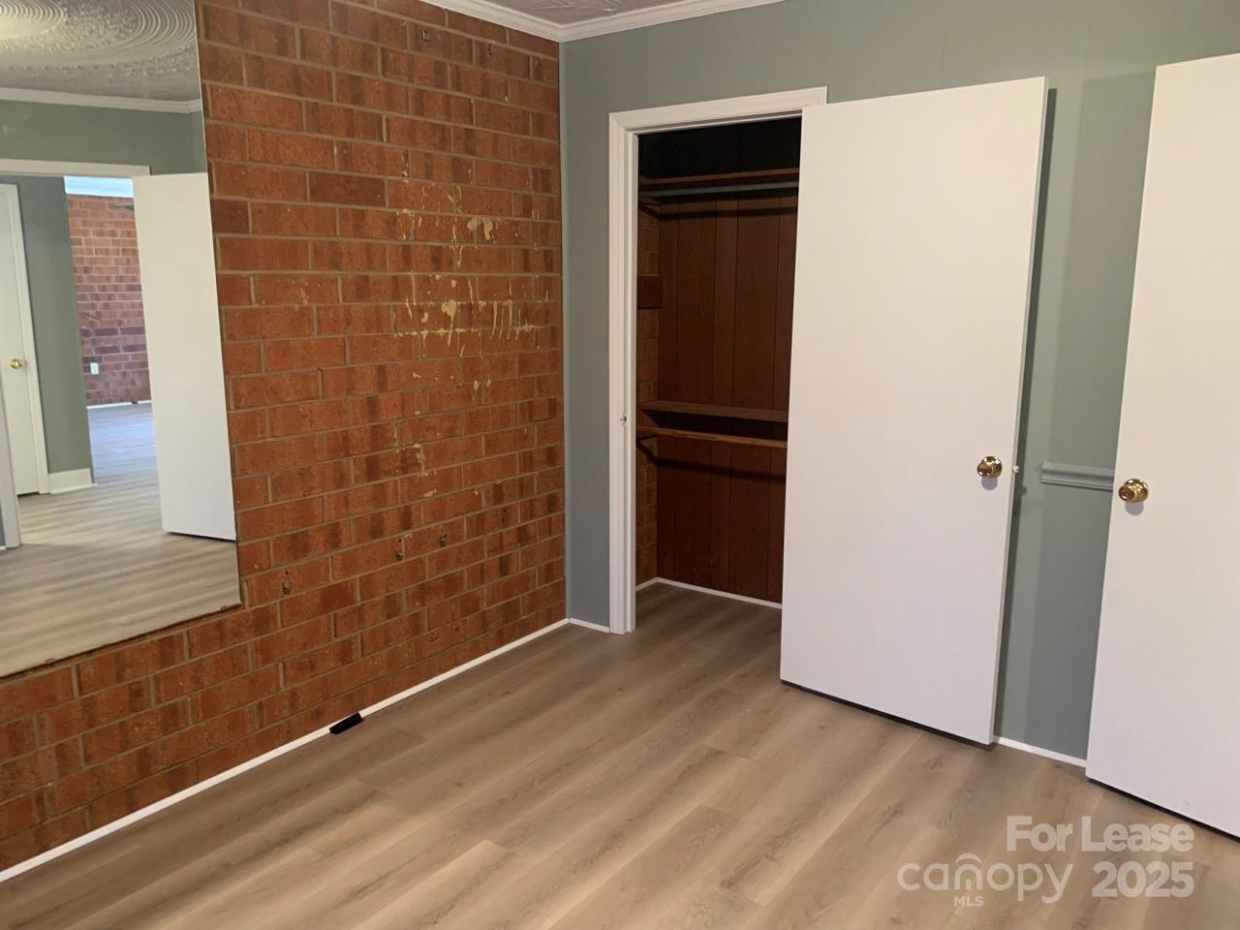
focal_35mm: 26
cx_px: 620
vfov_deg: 53.1
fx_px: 931
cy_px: 465
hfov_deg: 67.3
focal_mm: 4.25
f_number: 1.8
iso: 320
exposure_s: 1/40
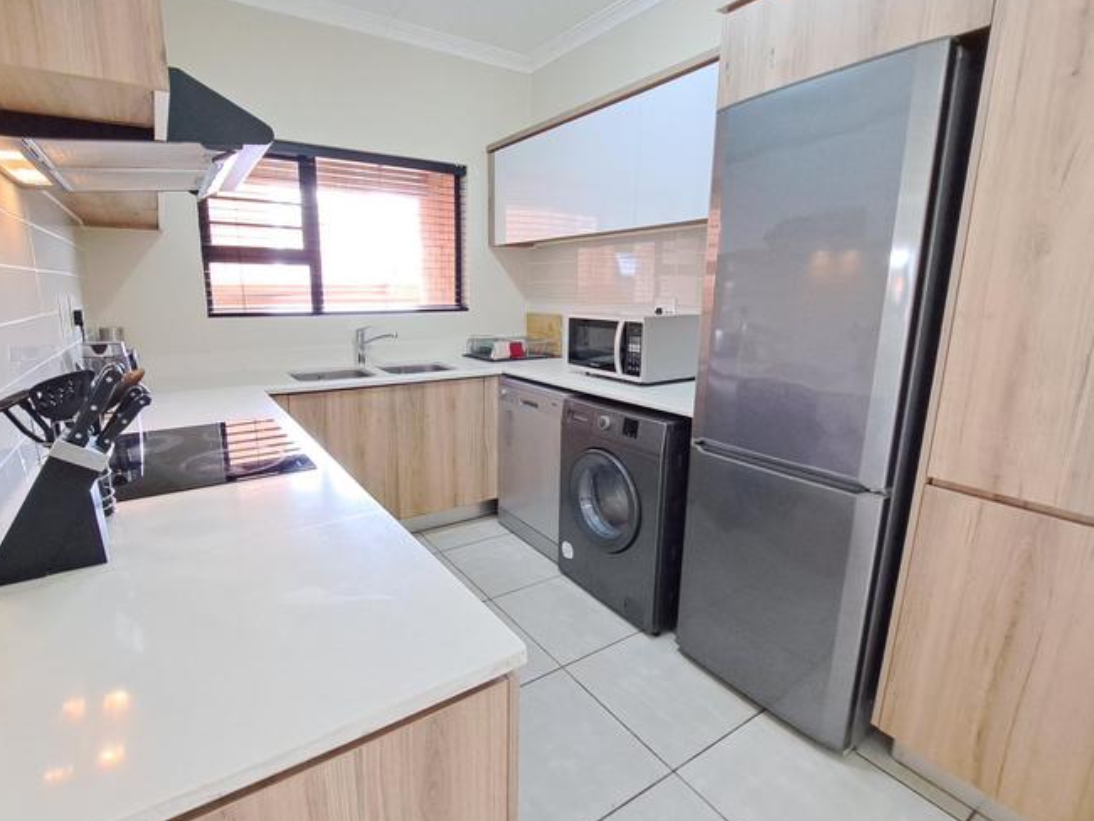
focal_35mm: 16
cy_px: 405
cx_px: 493
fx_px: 506
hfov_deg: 94.2
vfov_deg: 78.1
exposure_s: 1/50
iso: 200
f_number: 2.2
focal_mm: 1.74
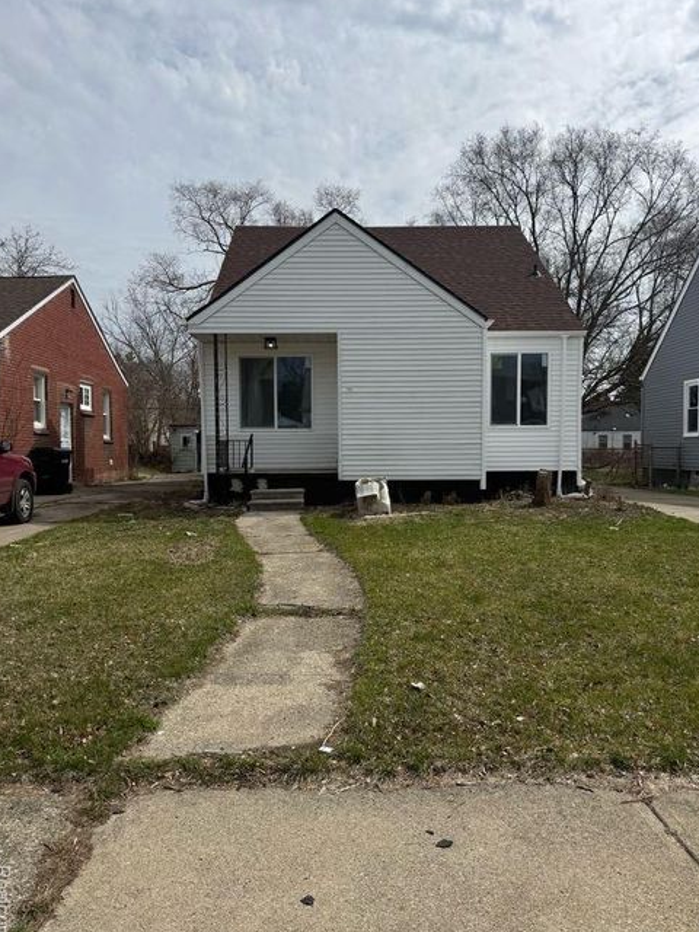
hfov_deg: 54.9
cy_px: 475
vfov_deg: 69.4
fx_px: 673
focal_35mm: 25
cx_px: 351
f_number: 1.78
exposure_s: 1/9091
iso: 80
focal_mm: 6.76
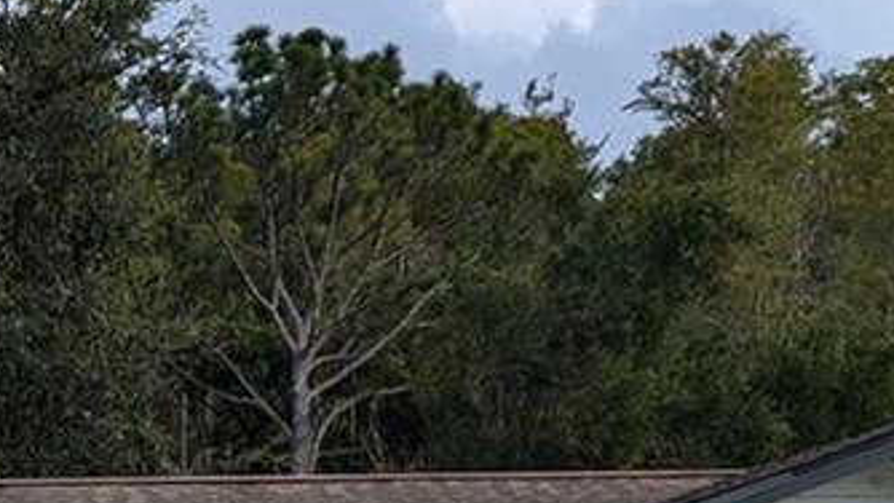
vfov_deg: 9.3
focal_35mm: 125
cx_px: -391
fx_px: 2964
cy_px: 886
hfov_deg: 15.9
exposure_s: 1/775
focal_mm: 6.9
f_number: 1.68
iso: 21
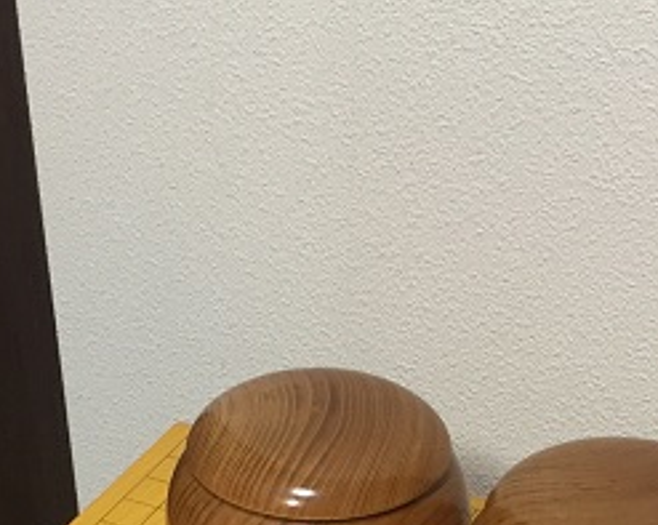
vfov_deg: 17.6
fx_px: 1459
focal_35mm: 75
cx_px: 280
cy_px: 857
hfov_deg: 25.4
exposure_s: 1/33
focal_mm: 4.15
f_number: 2.2
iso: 100
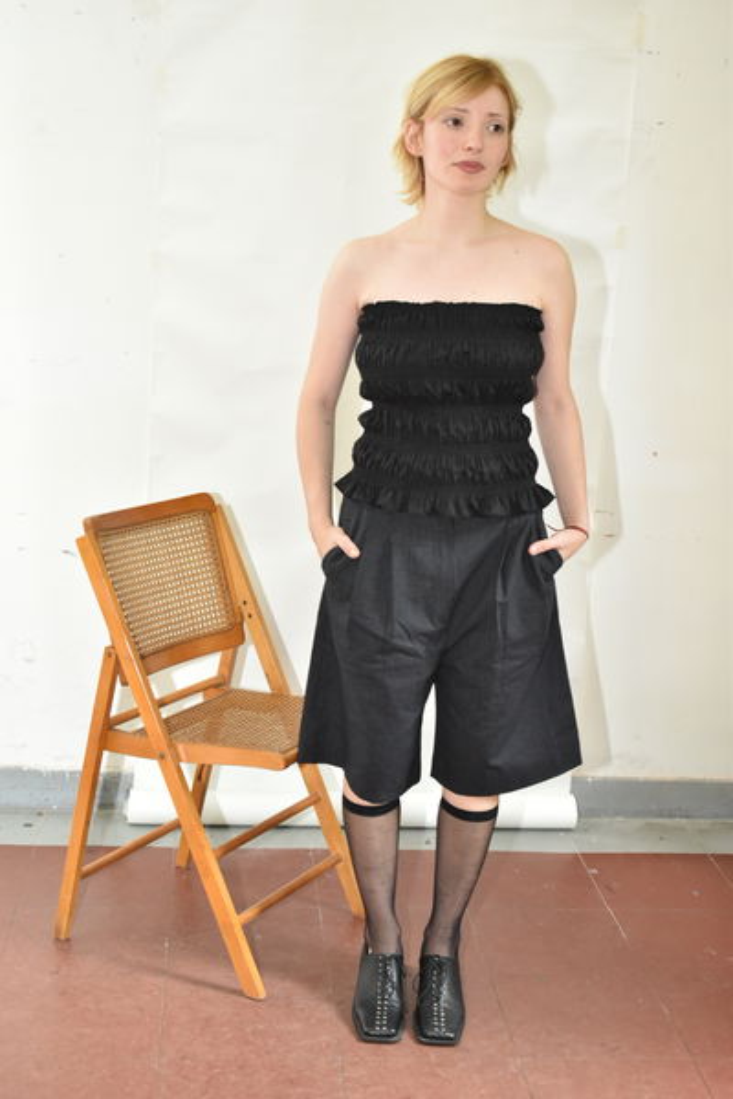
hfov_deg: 26.5
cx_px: 366
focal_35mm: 51
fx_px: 1558
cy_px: 550
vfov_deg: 38.9
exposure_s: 1/60
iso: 800
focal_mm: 34
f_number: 5.6
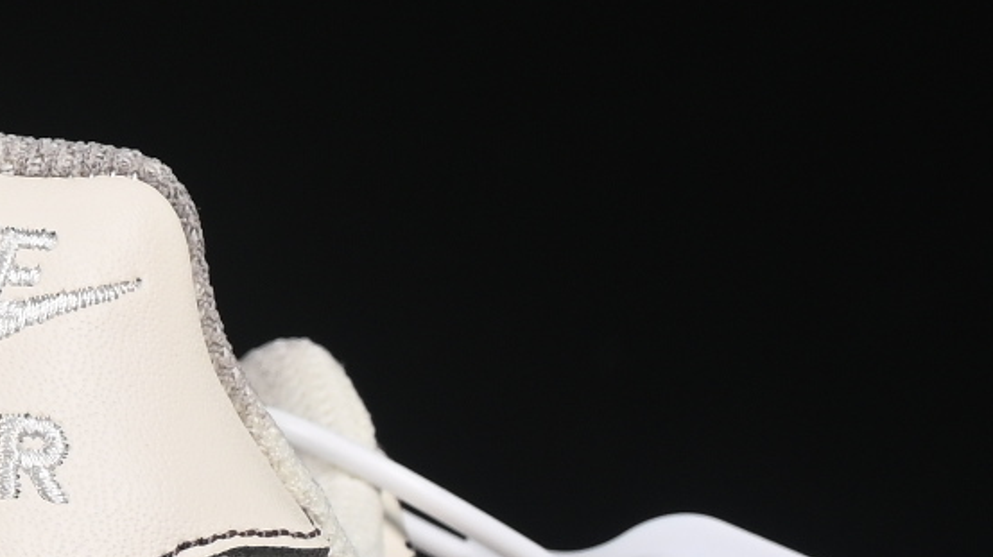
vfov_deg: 3.1
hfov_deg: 5.4
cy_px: 464
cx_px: -643
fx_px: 10395
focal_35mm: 395
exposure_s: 1/80
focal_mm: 50
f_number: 8
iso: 160
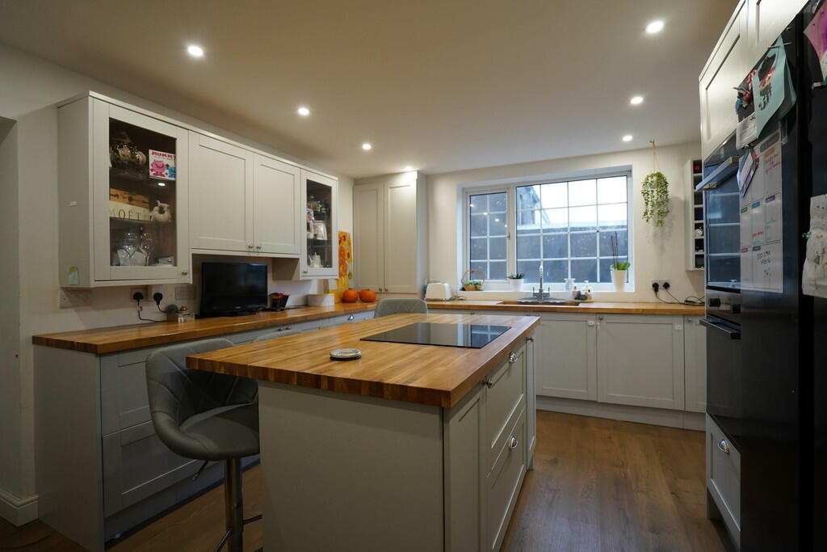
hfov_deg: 96.7
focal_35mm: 16
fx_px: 368
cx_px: 414
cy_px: 276
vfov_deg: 73.8
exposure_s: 1/160
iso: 2000
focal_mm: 16
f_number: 4
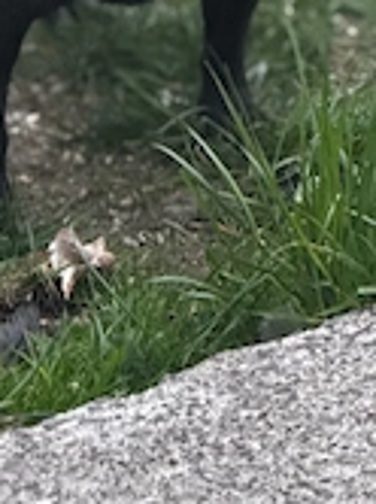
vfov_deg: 6.8
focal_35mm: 290
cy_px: 85
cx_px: 133
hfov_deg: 5.1
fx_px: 4211
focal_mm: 15.66
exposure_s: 1/76
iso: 250
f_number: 2.8
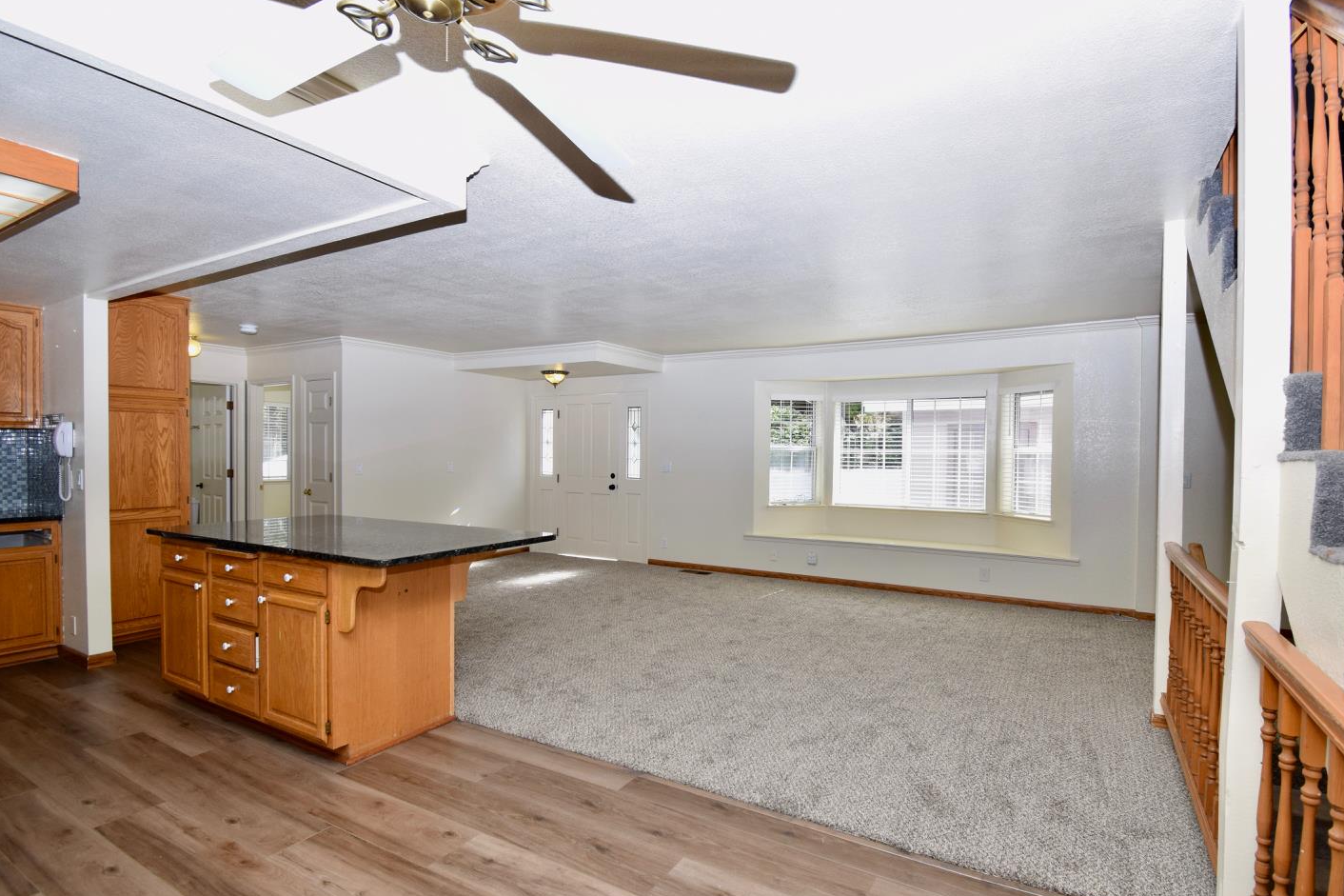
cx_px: 681
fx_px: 654
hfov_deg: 91.5
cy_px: 468
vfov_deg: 68.7
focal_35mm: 18
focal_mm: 11
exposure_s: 1/200
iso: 400
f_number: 7.1
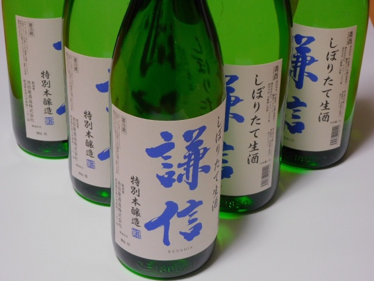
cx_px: 187
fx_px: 864
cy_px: 140
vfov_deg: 18.4
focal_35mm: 80
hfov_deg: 24.4
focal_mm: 14.3
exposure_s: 1/20
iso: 400
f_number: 4.5
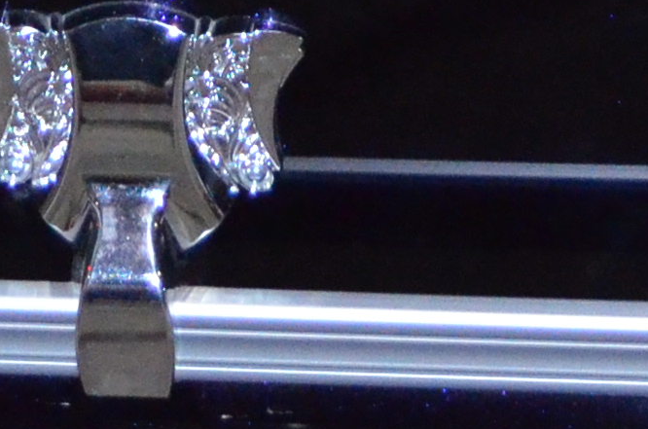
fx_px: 4383
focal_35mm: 244
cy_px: -1054
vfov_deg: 5.2
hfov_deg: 8.5
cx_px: 310
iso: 3200
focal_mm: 22
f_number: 3.8
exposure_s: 1/60
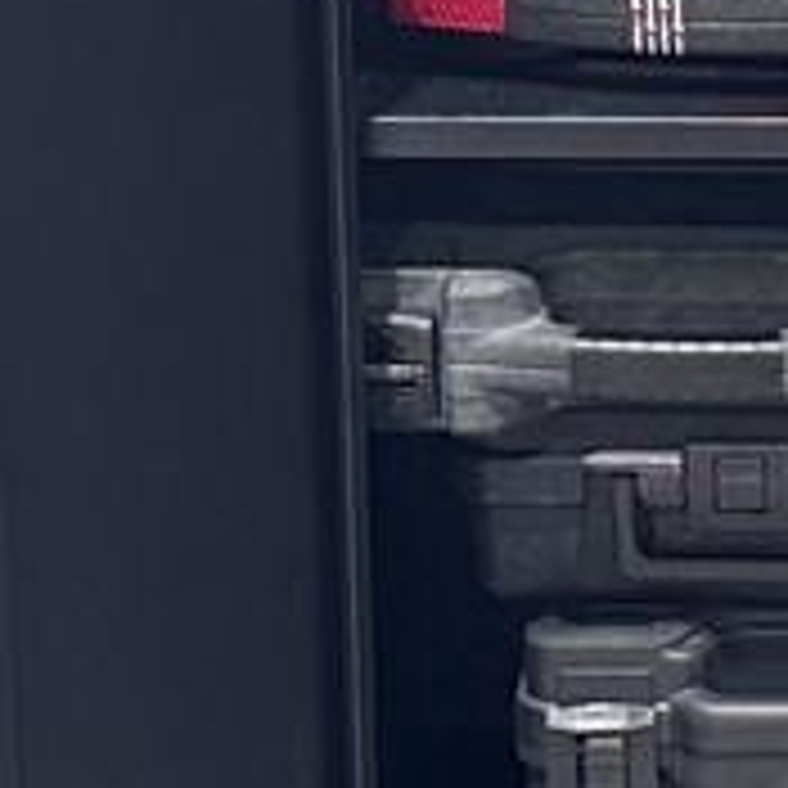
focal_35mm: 194
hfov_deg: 8.8
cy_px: -248
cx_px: 1153
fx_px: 4996
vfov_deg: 8.9
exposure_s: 1/120
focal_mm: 6.86
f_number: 1.78
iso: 160
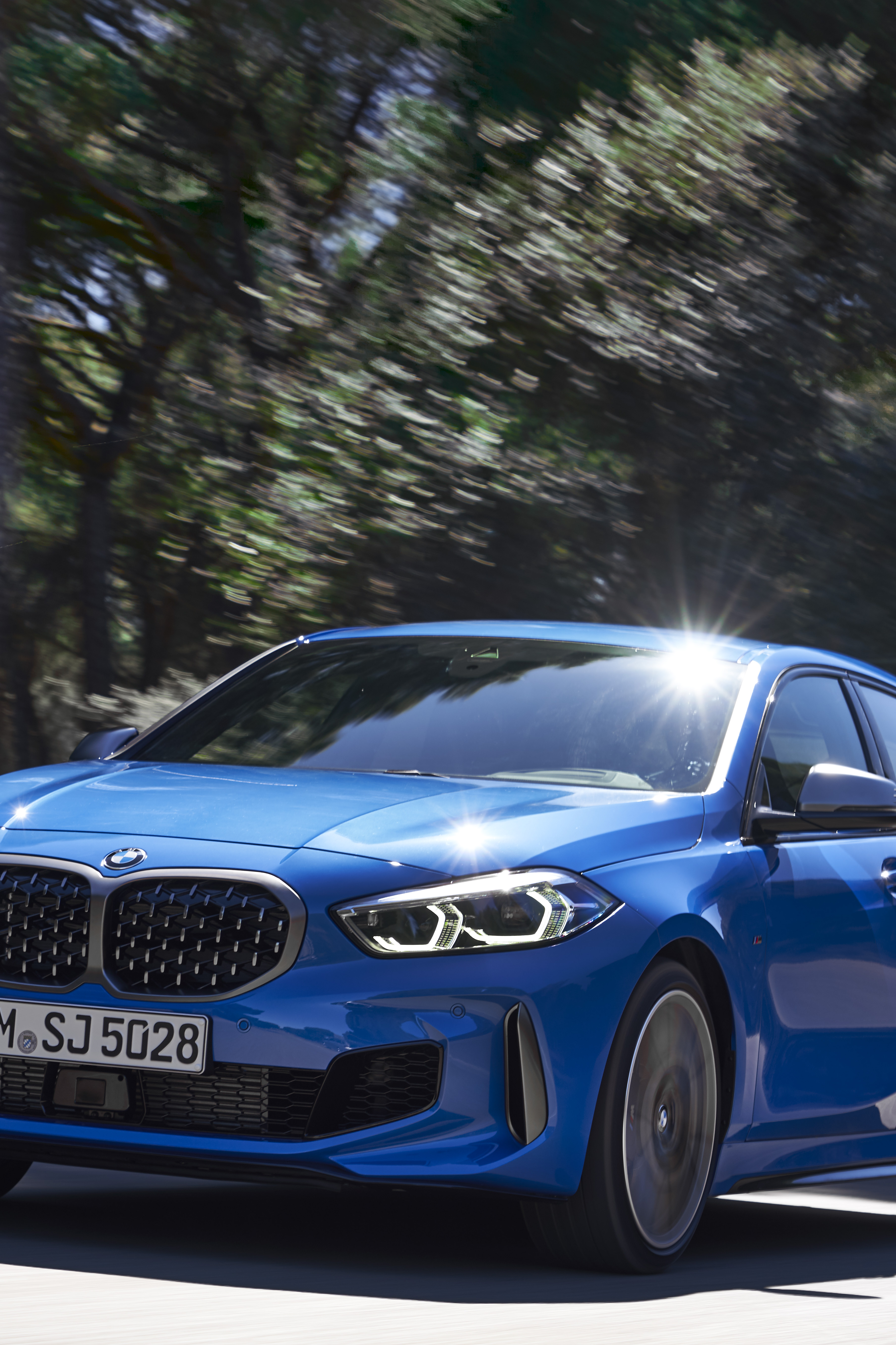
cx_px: 498
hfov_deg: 11.5
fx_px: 4442
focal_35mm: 119
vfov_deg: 17.2
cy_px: 672
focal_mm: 79
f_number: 8
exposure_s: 1/40
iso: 100
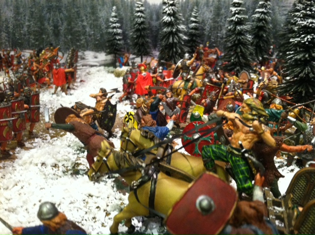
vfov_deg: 40.6
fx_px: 318
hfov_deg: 52.7
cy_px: 118
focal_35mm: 35
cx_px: 158
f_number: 2.8
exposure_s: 1/15
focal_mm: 3.85
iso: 320
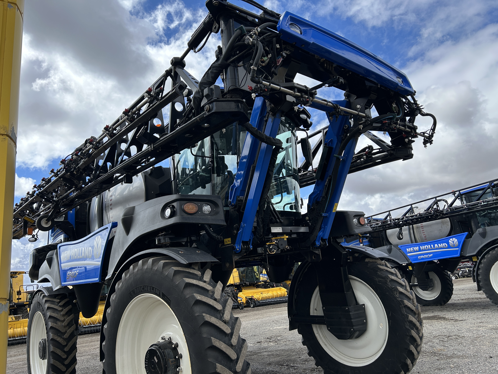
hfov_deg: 67.3
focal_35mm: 26
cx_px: 249
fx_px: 374
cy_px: 187
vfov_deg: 53.1
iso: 50
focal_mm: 5.7
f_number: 1.5
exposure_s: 1/2841
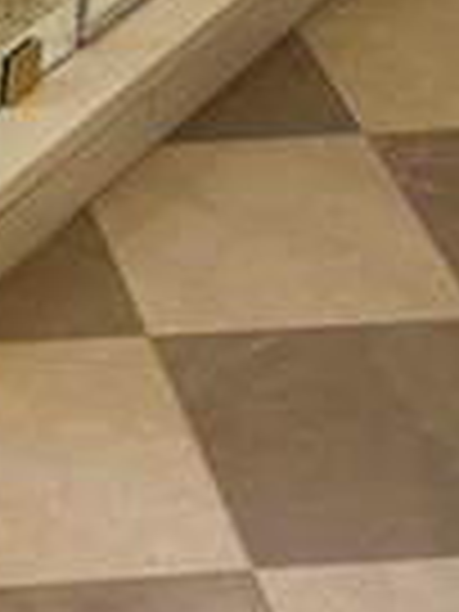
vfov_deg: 13.3
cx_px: -360
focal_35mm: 147
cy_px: 50
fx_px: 2599
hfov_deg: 9.6
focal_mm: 5.96
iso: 100
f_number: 1.6
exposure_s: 1/120
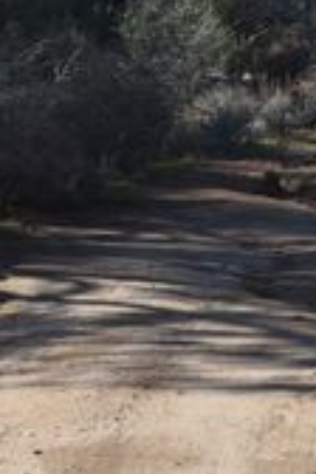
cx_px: 454
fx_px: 1883
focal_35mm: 143
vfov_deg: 14.3
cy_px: 78
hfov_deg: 9.4
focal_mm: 32
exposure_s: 1/200
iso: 100
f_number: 10
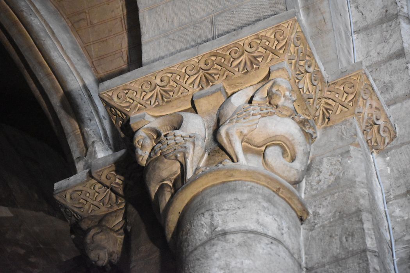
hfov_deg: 13.0
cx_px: 205
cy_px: 136
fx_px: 1794
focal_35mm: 158
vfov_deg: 8.7
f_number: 4.8
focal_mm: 105
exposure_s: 1/125
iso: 11400
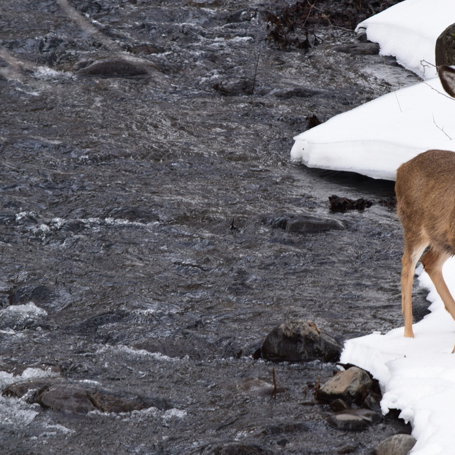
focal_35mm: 642
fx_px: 9547
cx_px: 288
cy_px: 229
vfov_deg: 2.7
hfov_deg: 2.7
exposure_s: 1/200
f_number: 10
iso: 400
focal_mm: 300
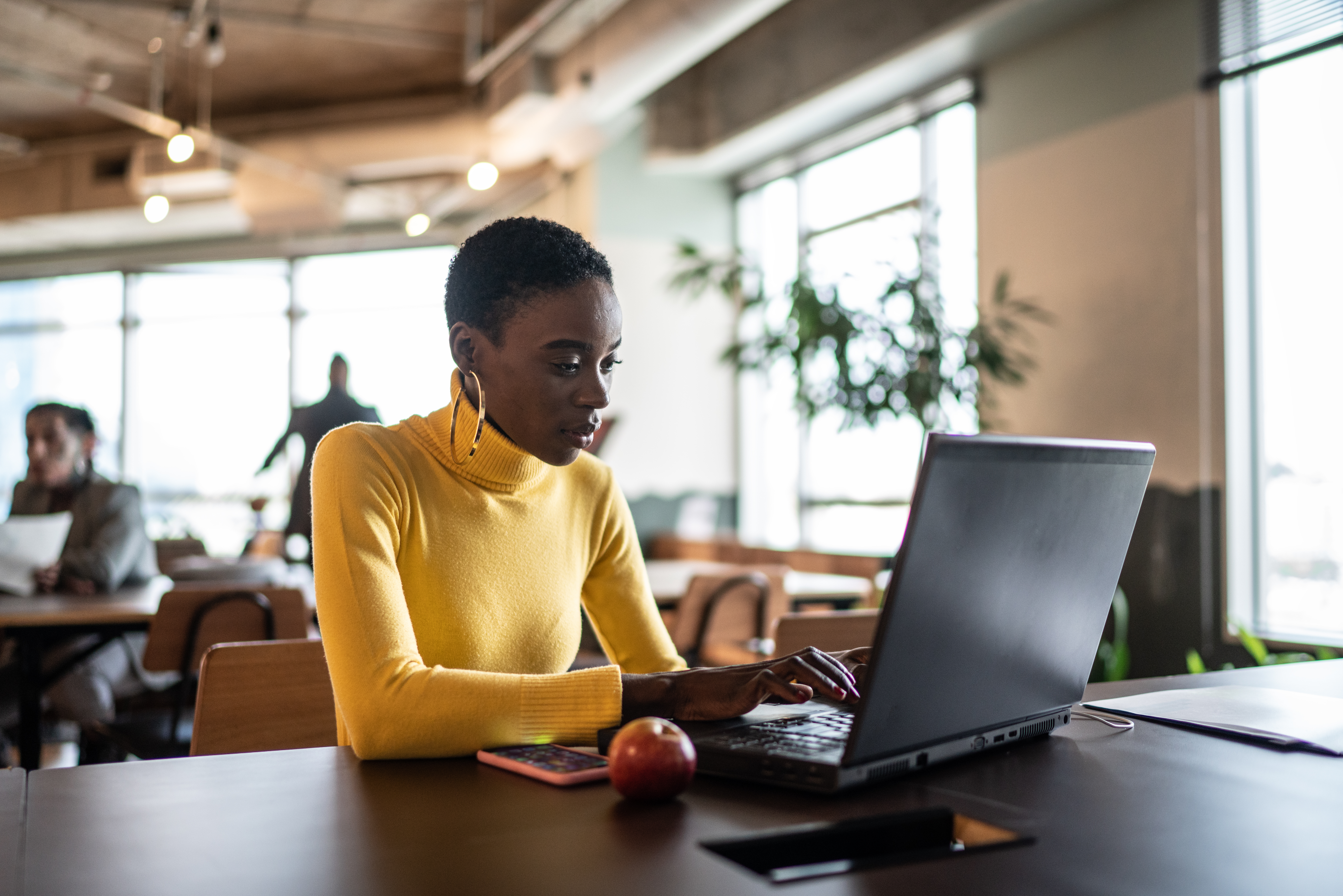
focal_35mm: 35
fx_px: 1306
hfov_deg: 54.4
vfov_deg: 37.9
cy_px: 448
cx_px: 672
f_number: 1.4
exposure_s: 1/400
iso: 800
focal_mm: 35
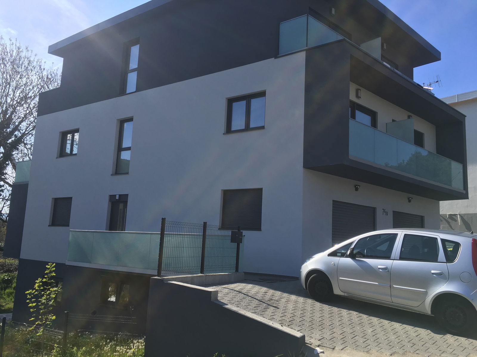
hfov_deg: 61.7
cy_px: 178
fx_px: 400
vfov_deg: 48.2
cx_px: 238
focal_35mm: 29
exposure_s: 1/1083
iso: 25
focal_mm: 4.15
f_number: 2.2
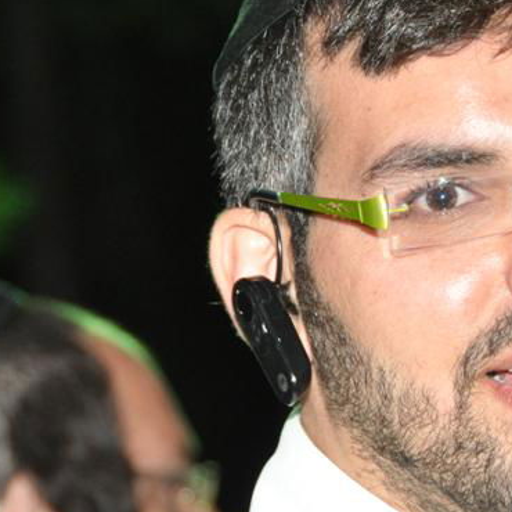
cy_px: 309
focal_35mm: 289
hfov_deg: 6.0
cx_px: 516
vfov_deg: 6.1
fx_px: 4836
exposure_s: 1/60
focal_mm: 82
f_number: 5
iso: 800
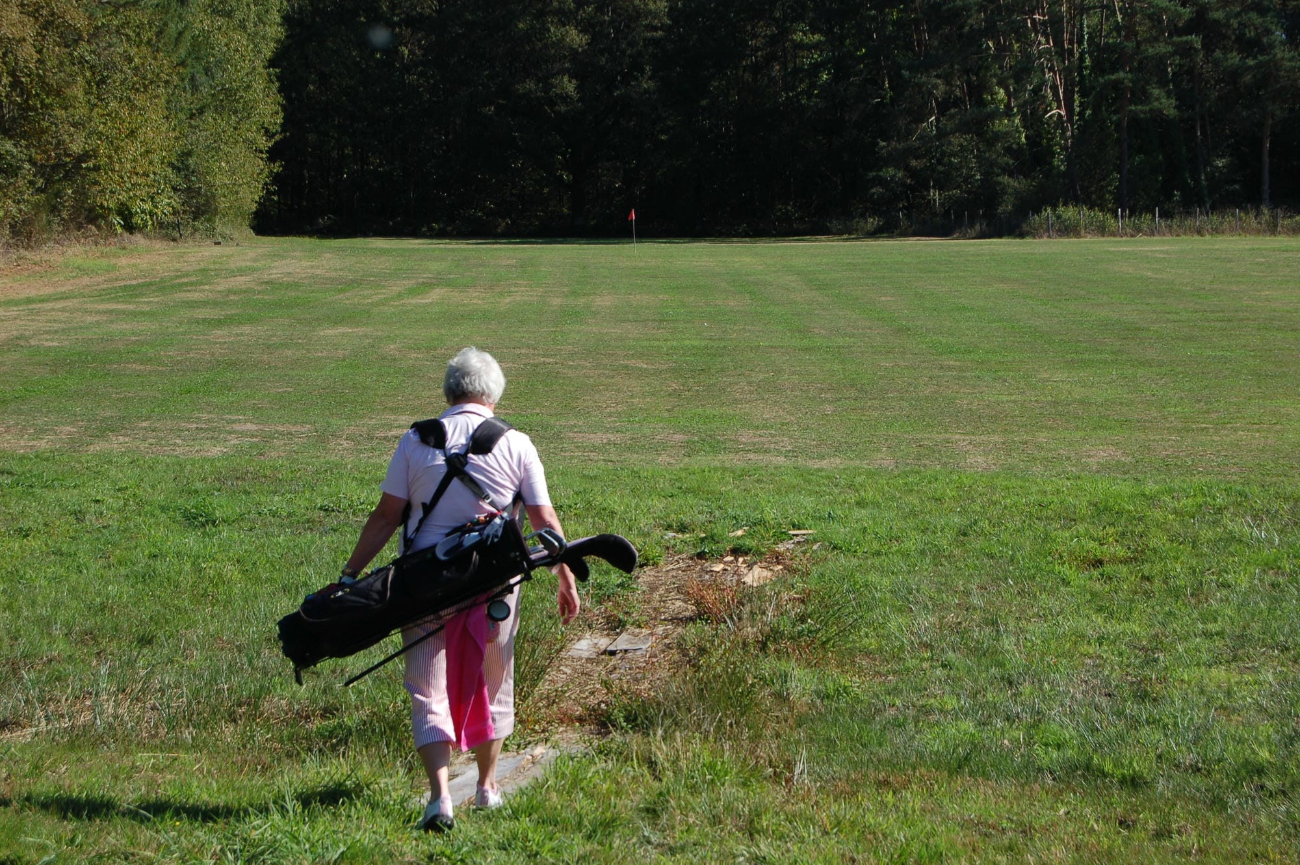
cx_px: 650
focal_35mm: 72
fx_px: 2598
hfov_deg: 28.1
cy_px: 432
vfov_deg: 18.9
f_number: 8
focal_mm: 48
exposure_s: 1/250
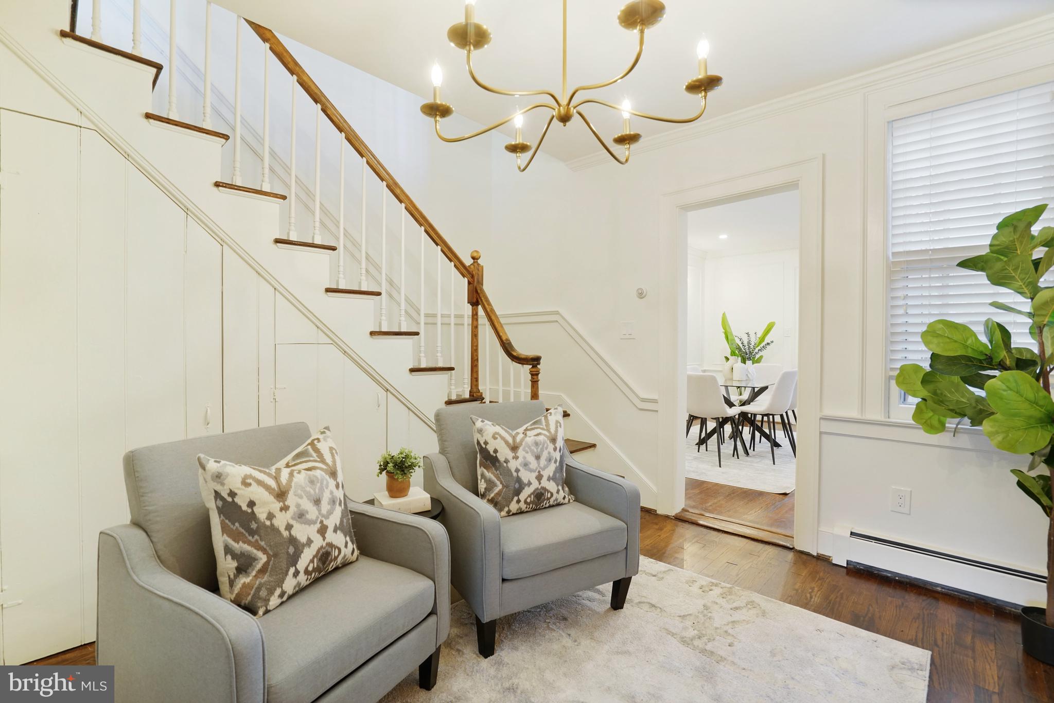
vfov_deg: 73.8
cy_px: 352
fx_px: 468
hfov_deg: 96.7
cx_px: 527
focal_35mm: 16
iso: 1250
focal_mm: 16
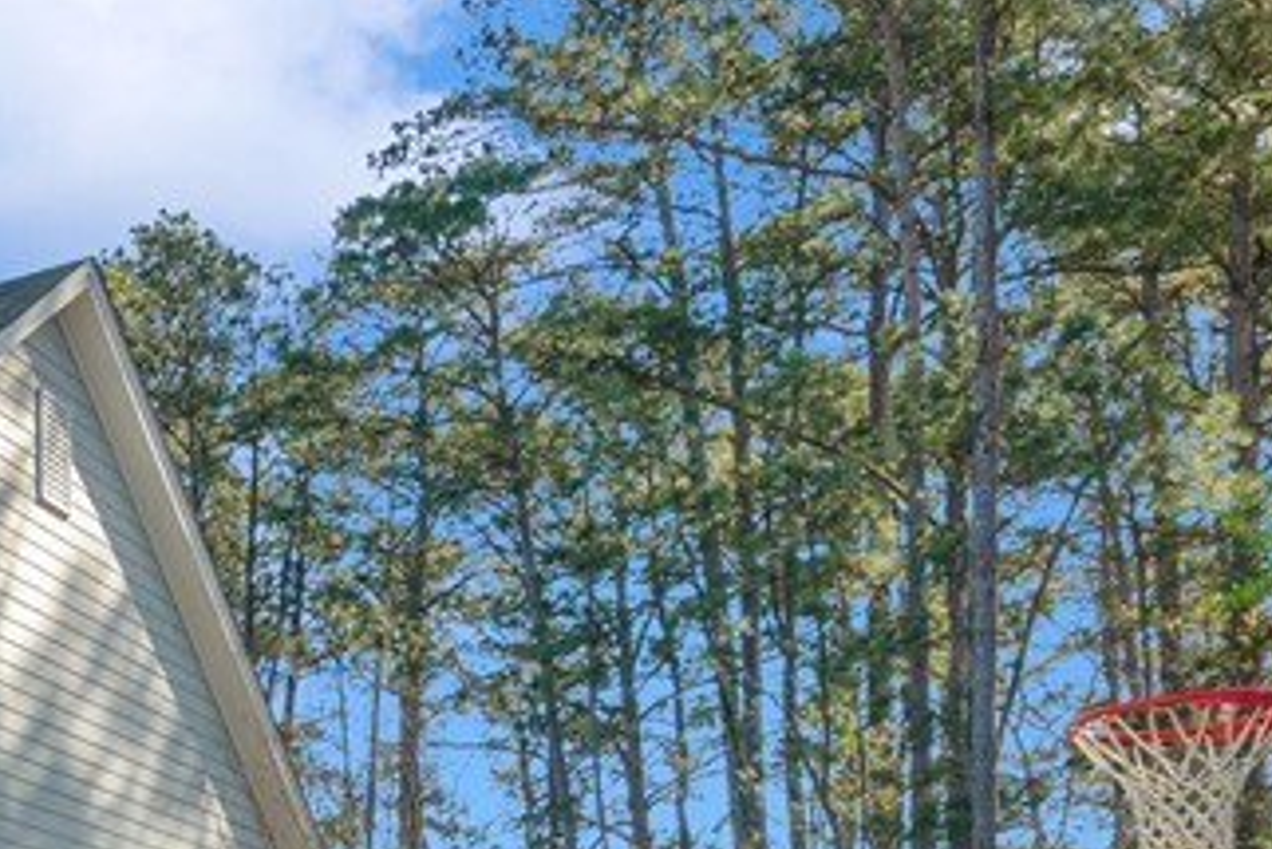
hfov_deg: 29.0
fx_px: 1968
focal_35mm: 56
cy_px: 1236
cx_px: -391
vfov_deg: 21.0
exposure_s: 1/320
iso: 250
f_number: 7.1
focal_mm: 11
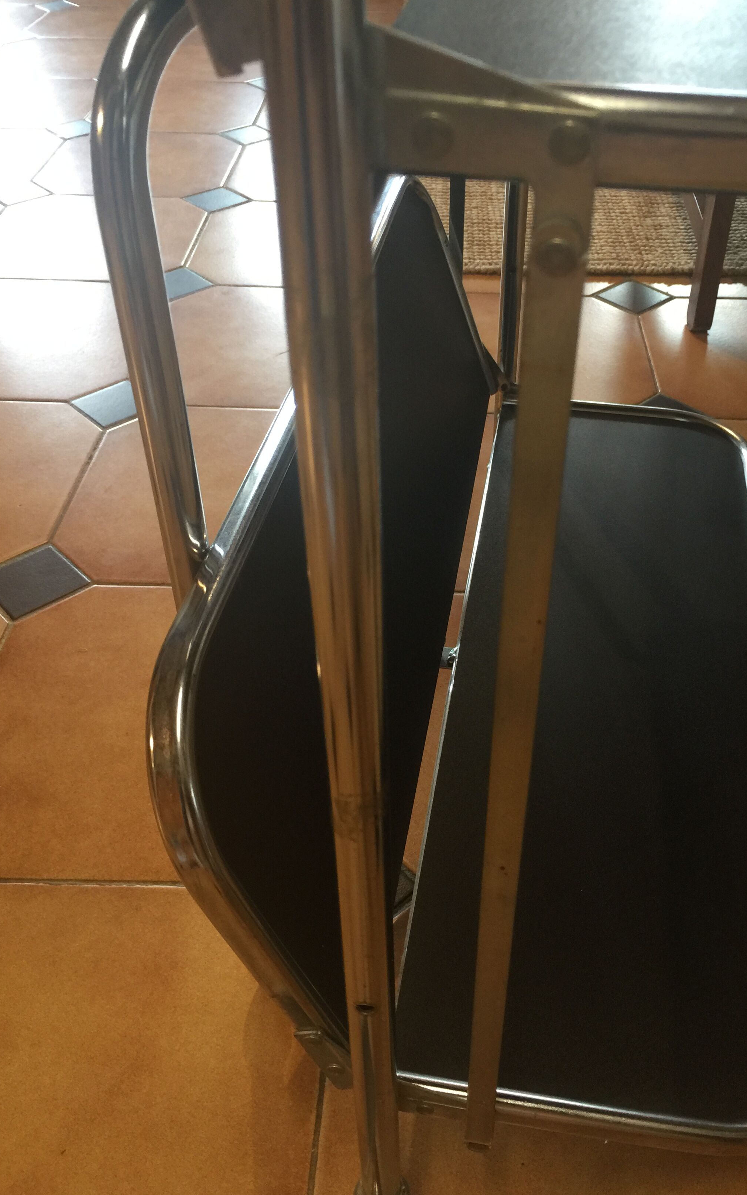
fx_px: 1010
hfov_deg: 40.5
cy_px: 601
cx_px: 435
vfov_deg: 61.2
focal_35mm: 31
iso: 80
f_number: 2.2
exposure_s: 1/17
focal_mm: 4.15
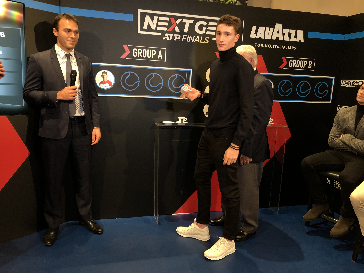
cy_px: 136
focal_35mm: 28
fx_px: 294
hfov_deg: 63.4
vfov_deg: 49.7
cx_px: 182
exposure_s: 1/48
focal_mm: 4
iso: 160
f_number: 1.8
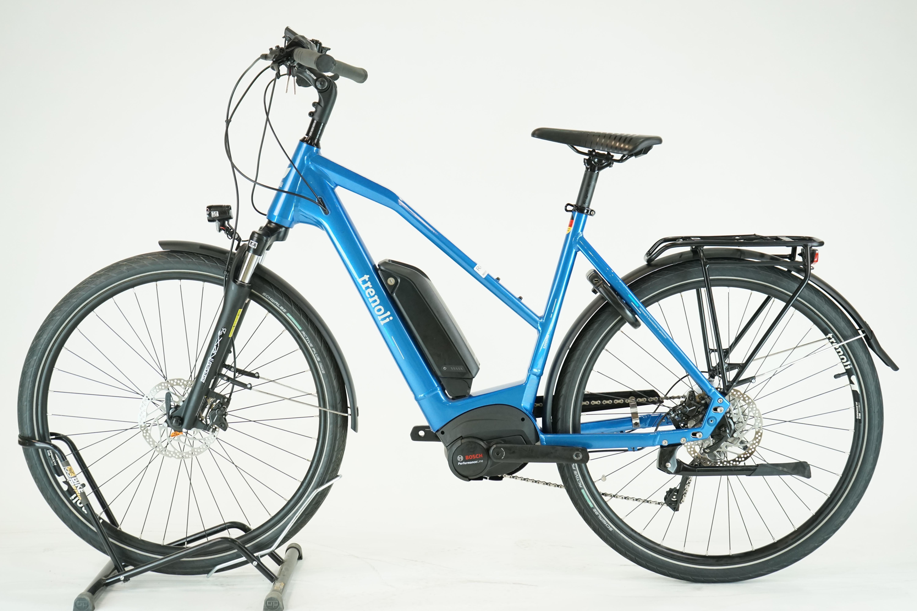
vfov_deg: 25.1
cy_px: 306
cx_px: 458
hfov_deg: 36.9
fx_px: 1375
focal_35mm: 54
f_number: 5.6
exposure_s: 1/200
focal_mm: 54
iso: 1600
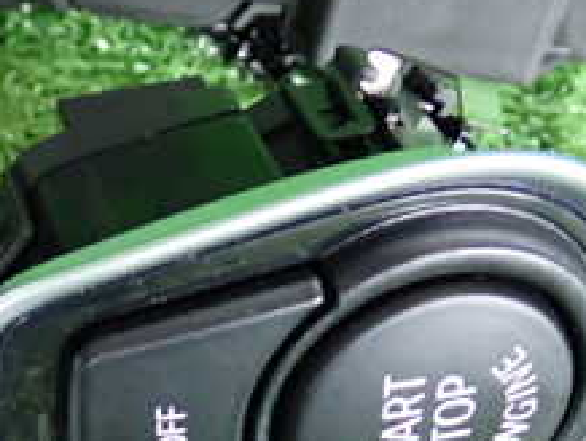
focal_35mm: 99
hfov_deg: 19.2
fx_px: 1678
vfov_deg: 14.4
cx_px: -16
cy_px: 567
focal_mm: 6.37
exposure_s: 1/40
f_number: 2.5
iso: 400
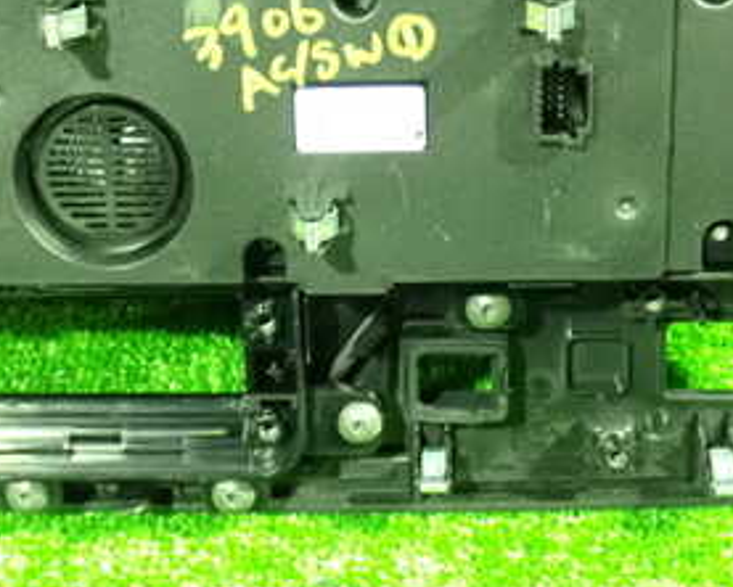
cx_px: 328
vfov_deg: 20.1
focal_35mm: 76
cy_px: 201
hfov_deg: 25.0
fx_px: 1650
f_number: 2.5
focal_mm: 6.37
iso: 1600
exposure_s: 1/8
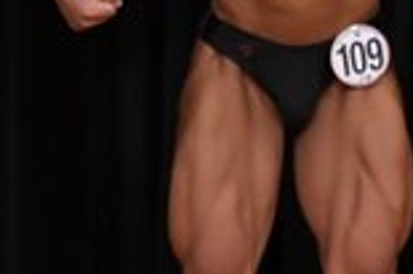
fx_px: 17156
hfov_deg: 1.4
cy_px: 136
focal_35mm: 1497
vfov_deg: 0.9
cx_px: 1025
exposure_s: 1/400
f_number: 5.6
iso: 4000
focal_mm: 200
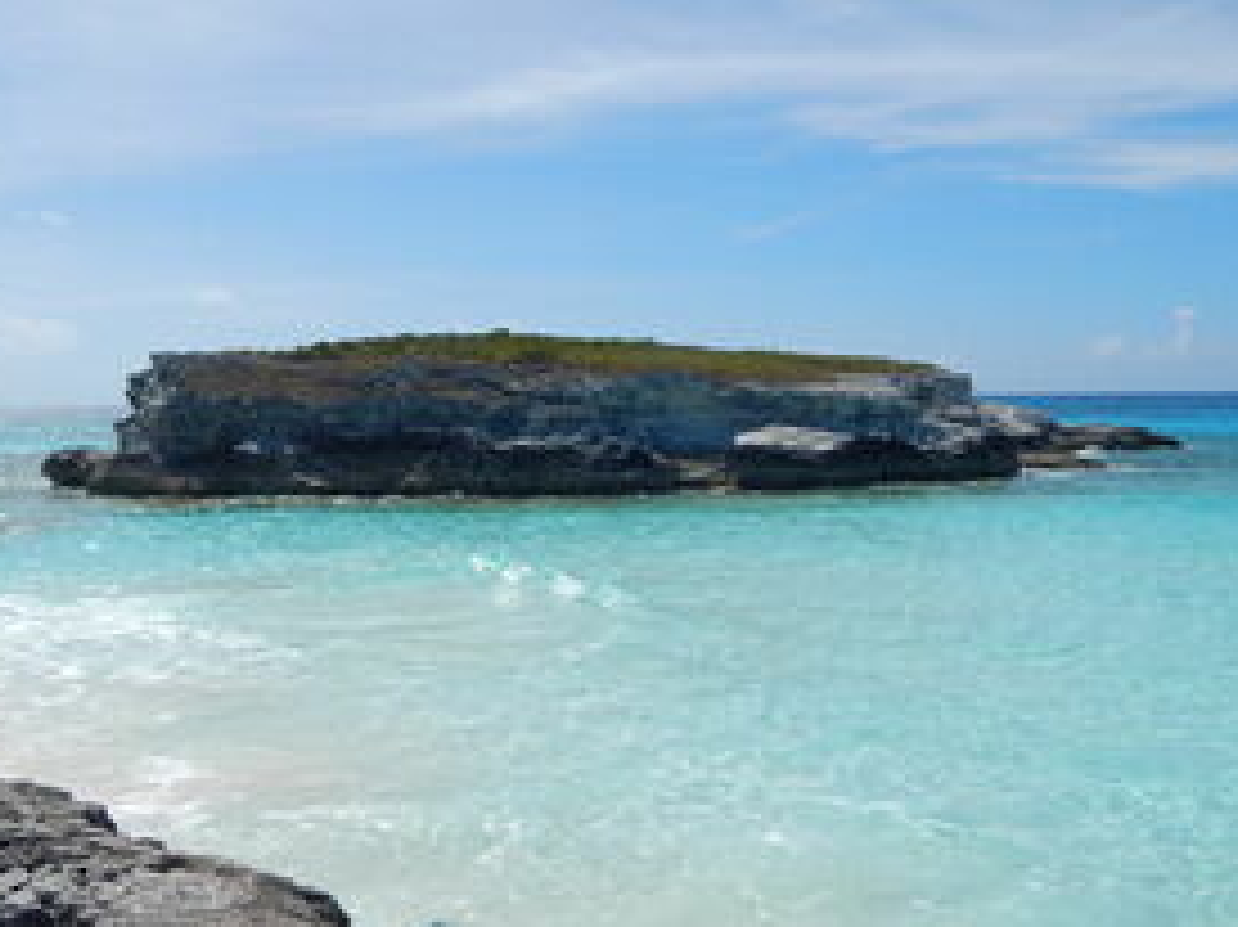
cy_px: 454
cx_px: 653
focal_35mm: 32
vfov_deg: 44.1
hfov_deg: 56.8
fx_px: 1144
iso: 125
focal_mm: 4
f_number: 6
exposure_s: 1/800
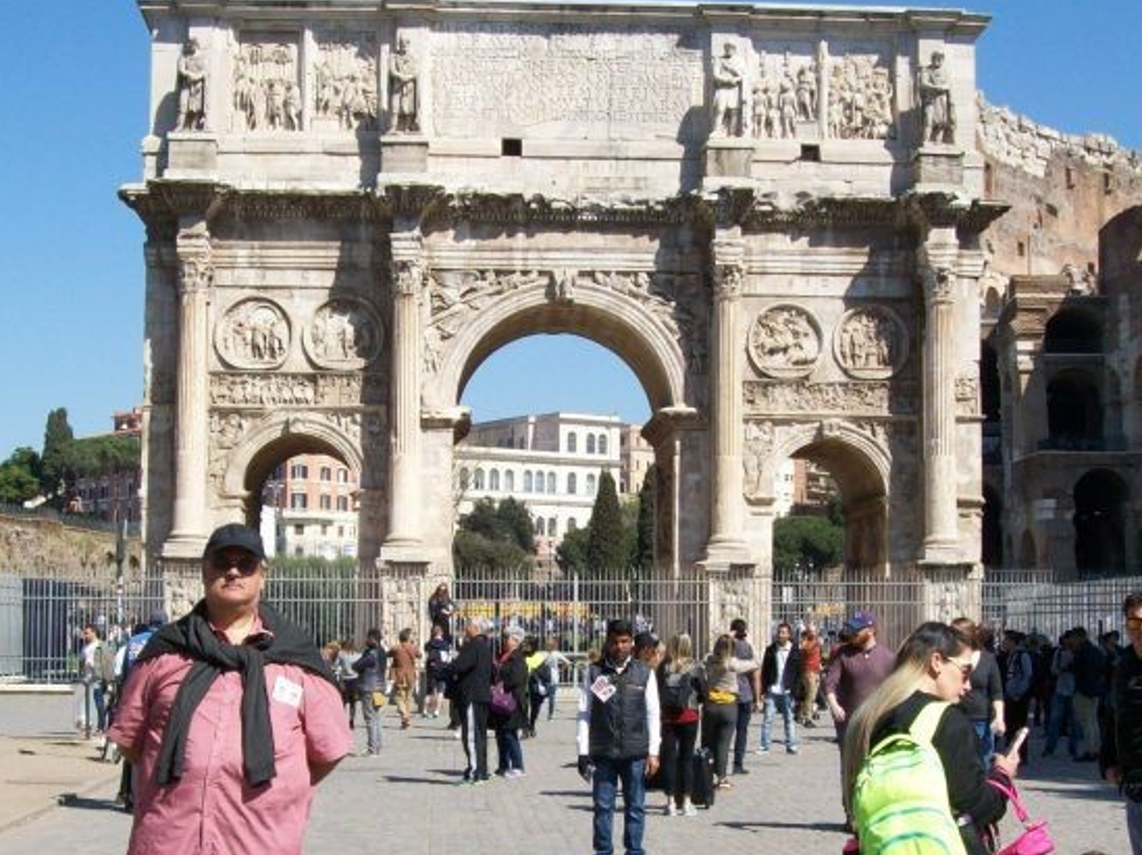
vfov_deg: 23.2
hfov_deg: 30.7
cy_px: 506
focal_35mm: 63
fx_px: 2077
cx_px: 510
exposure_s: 1/452
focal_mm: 7.6
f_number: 5.4
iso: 80
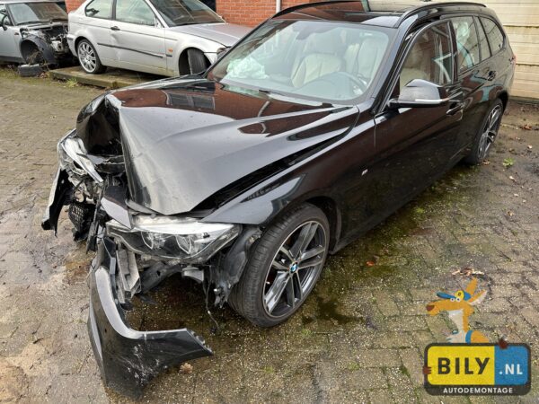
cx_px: 270
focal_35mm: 24
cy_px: 202
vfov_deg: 56.8
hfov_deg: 71.6
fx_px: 374
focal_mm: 6.86
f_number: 1.78
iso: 64
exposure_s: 1/209
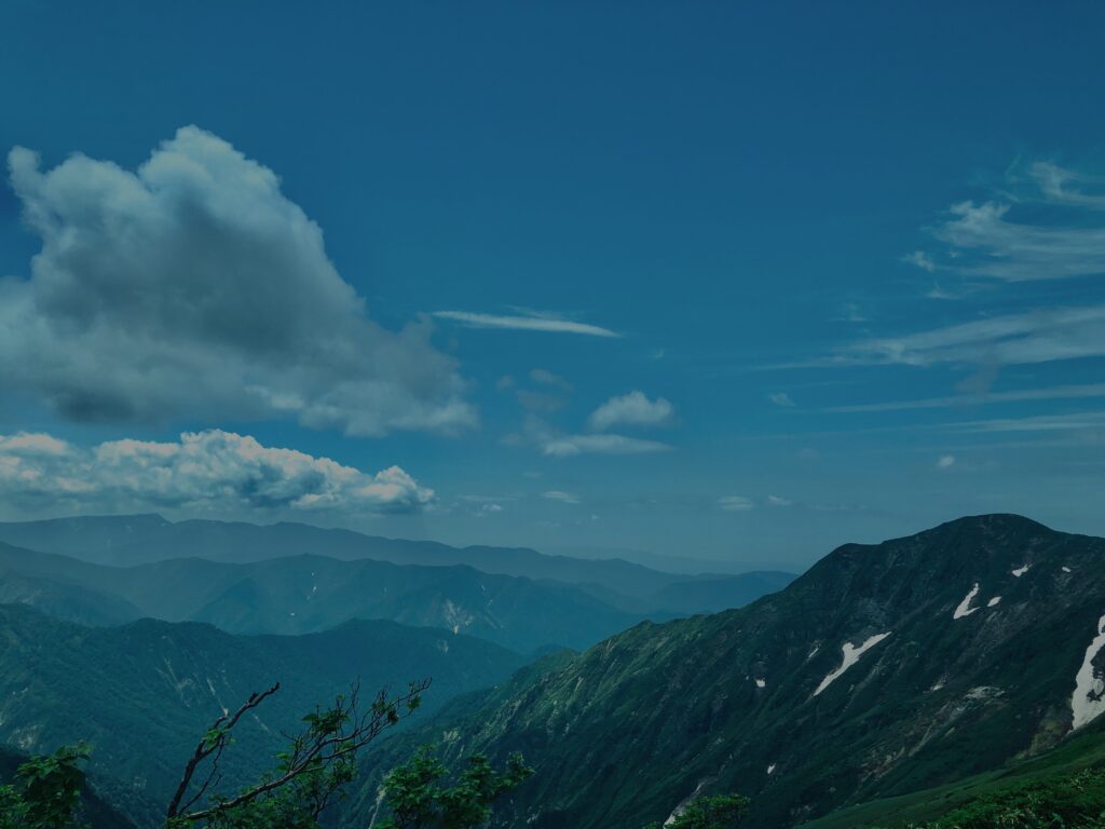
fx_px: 894
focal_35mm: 28
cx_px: 552
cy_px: 414
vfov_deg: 49.7
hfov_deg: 63.4
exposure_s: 1/2667
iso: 20
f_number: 1.8
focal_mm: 3.99
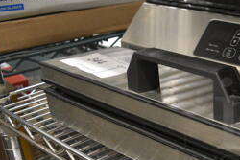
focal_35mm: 66
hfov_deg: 27.0
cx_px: 286
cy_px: 121
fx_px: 440
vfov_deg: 20.5
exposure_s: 1/125
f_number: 3.5
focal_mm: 18
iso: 4000
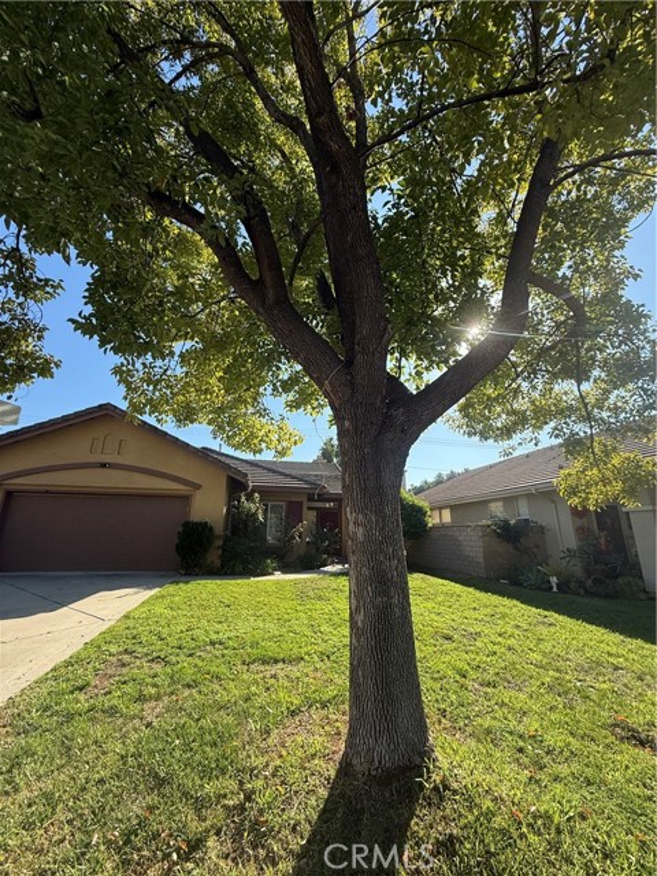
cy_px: 438
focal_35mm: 14
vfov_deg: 102.1
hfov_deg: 85.7
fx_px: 354
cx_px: 328
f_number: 2.2
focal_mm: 2.22
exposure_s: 1/1125
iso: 64
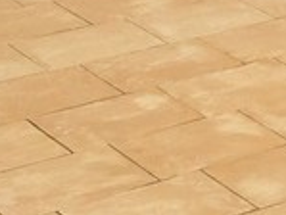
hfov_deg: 8.3
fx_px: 1877
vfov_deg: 6.3
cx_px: 545
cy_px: -305
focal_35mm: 227
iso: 50
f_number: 2.4
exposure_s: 1/638
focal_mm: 4.12
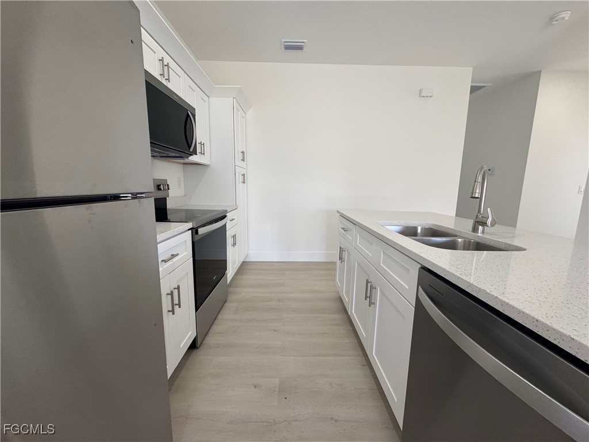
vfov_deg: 85.7
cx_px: 294
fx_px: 238
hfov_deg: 102.1
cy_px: 221
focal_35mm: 14
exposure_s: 1/120
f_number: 2.2
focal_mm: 2.22
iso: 200
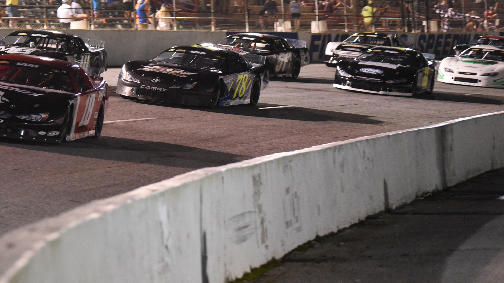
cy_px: 69
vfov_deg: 6.6
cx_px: 98
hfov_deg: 11.7
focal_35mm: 183
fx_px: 2446
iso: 5000
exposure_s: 1/200
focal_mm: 100
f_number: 2.8
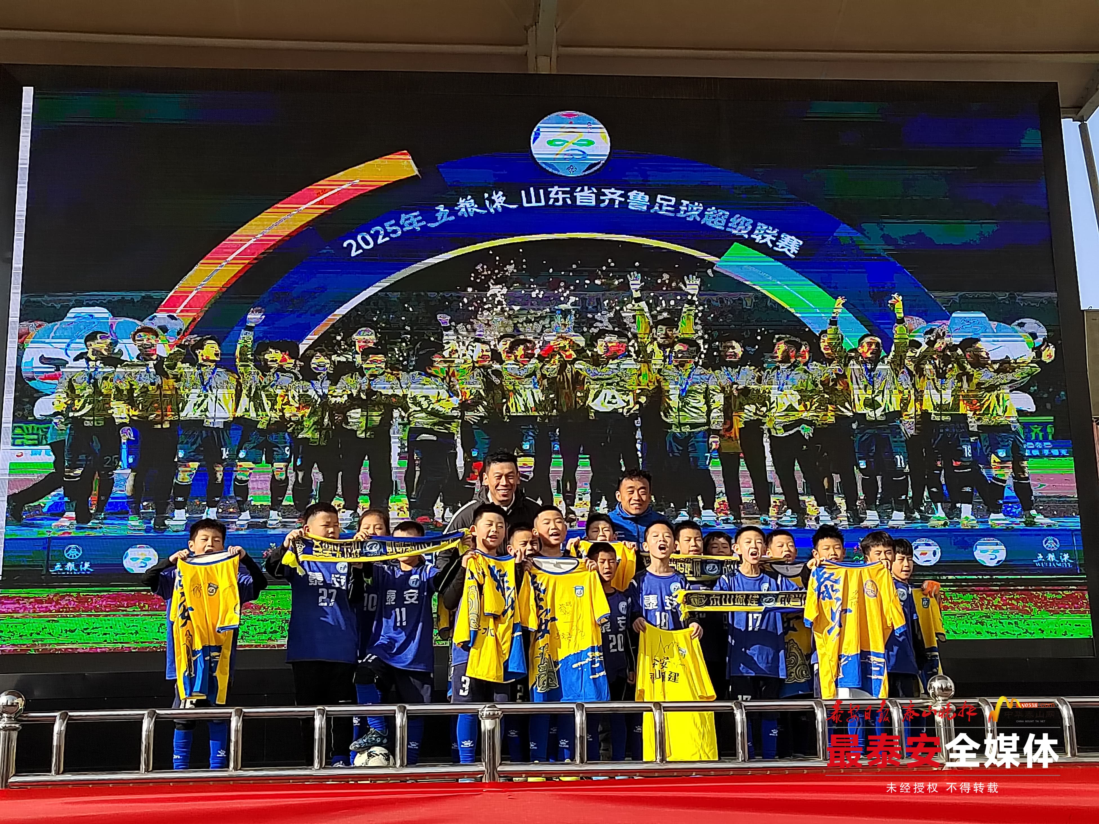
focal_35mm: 43
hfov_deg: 43.9
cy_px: 412
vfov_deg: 33.6
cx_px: 550
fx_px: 1365
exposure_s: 1/1888
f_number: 1.9
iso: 428
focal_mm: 5.52
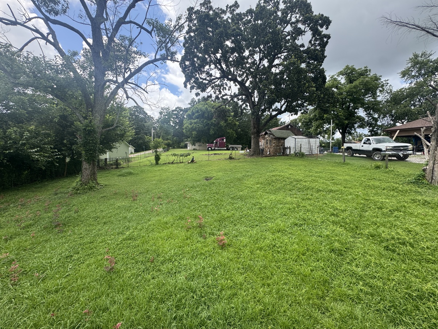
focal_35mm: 14
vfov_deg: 85.7
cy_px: 164
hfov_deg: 102.1
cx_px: 219
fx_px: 177
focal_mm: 2.22
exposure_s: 1/354
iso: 40
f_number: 2.2
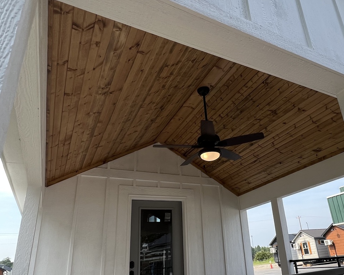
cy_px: 152
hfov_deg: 67.0
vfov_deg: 56.7
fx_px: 255
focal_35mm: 25
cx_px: 217
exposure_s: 1/340
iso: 32
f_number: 1.8
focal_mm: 1.57
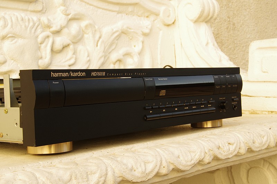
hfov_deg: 33.4
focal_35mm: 60
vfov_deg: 22.6
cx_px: 138
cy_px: 92
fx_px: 462
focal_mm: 40
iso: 400
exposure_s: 1/60
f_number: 14
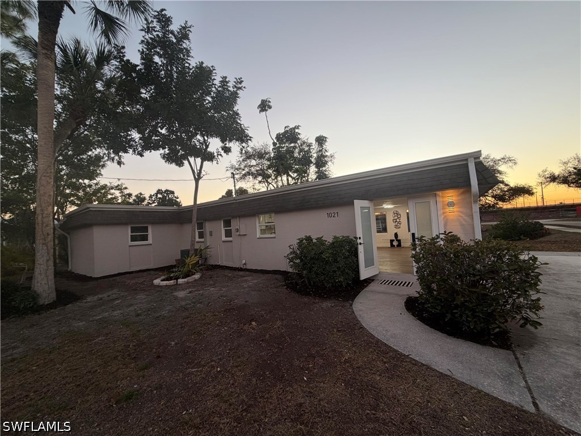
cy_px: 218
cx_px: 290
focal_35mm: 14
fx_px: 235
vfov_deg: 85.7
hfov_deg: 102.1
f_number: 2.2
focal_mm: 2.22
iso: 80
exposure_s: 1/121
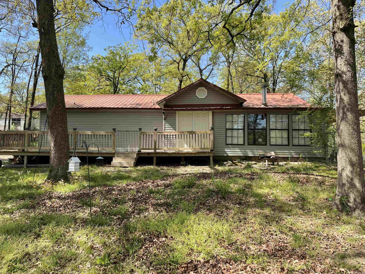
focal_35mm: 26
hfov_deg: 67.3
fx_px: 274
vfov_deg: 53.1
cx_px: 182
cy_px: 137
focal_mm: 4.2
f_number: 1.6
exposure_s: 1/1006
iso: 32
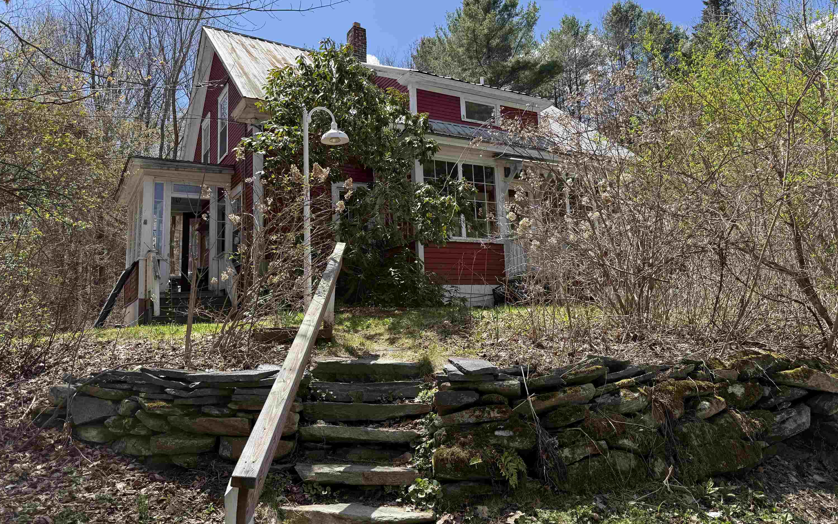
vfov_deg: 47.6
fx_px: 594
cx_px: 411
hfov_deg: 70.4
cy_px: 240
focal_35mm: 26
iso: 80
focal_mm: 6.76
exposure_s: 1/1689
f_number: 1.78
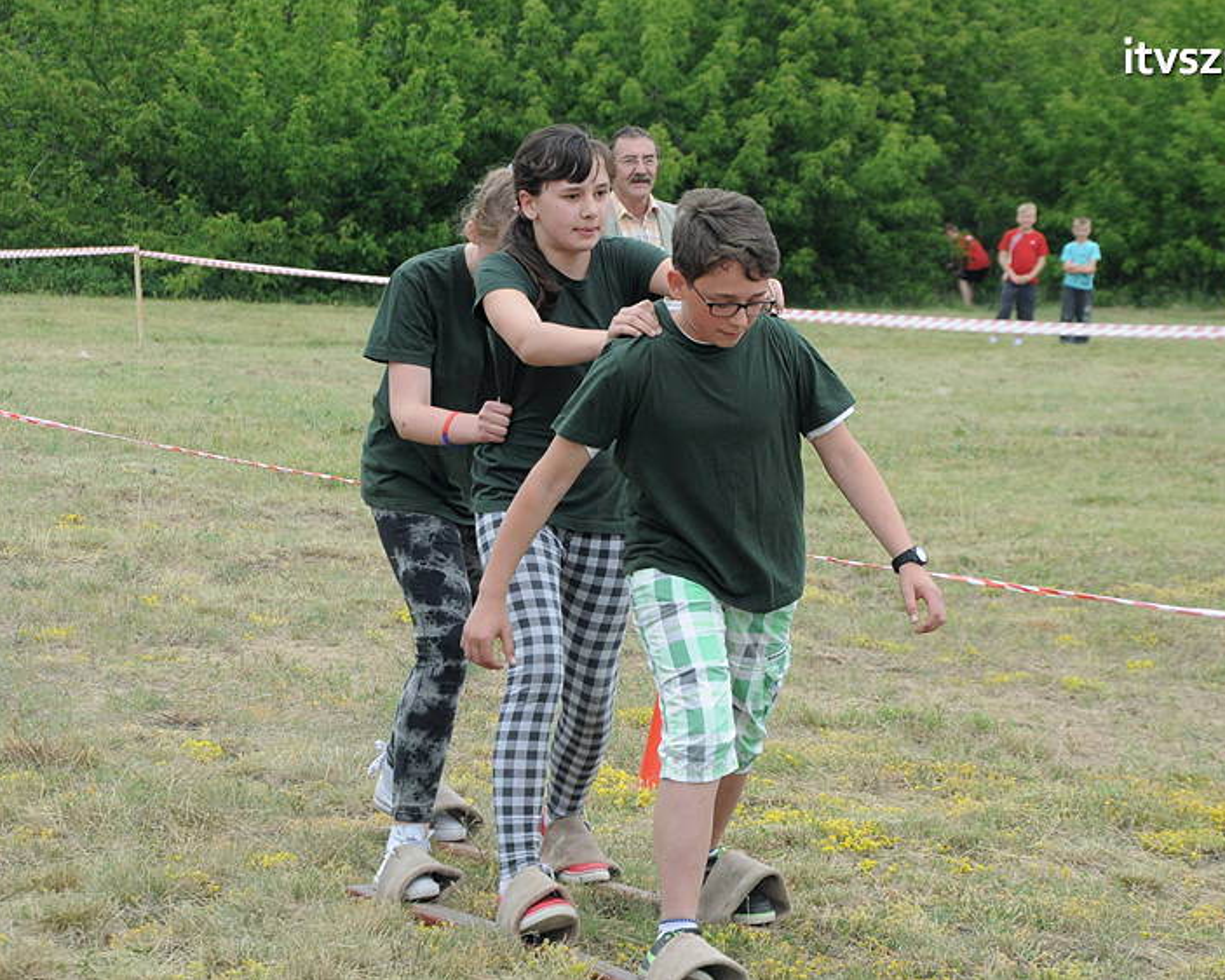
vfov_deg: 12.1
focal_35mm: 128
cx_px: 669
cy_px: 491
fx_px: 4624
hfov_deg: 15.1
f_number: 7.1
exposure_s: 1/800
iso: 800
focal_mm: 75
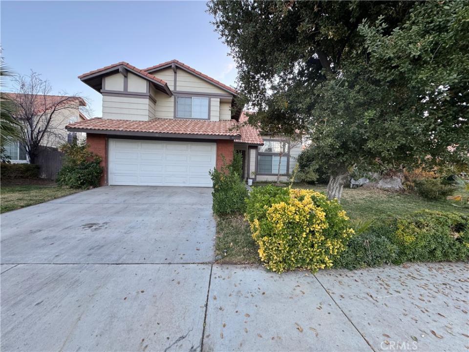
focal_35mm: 14
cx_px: 234
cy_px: 176
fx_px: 190
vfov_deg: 85.7
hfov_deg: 102.1
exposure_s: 1/99
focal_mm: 2.22
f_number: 2.2
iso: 100
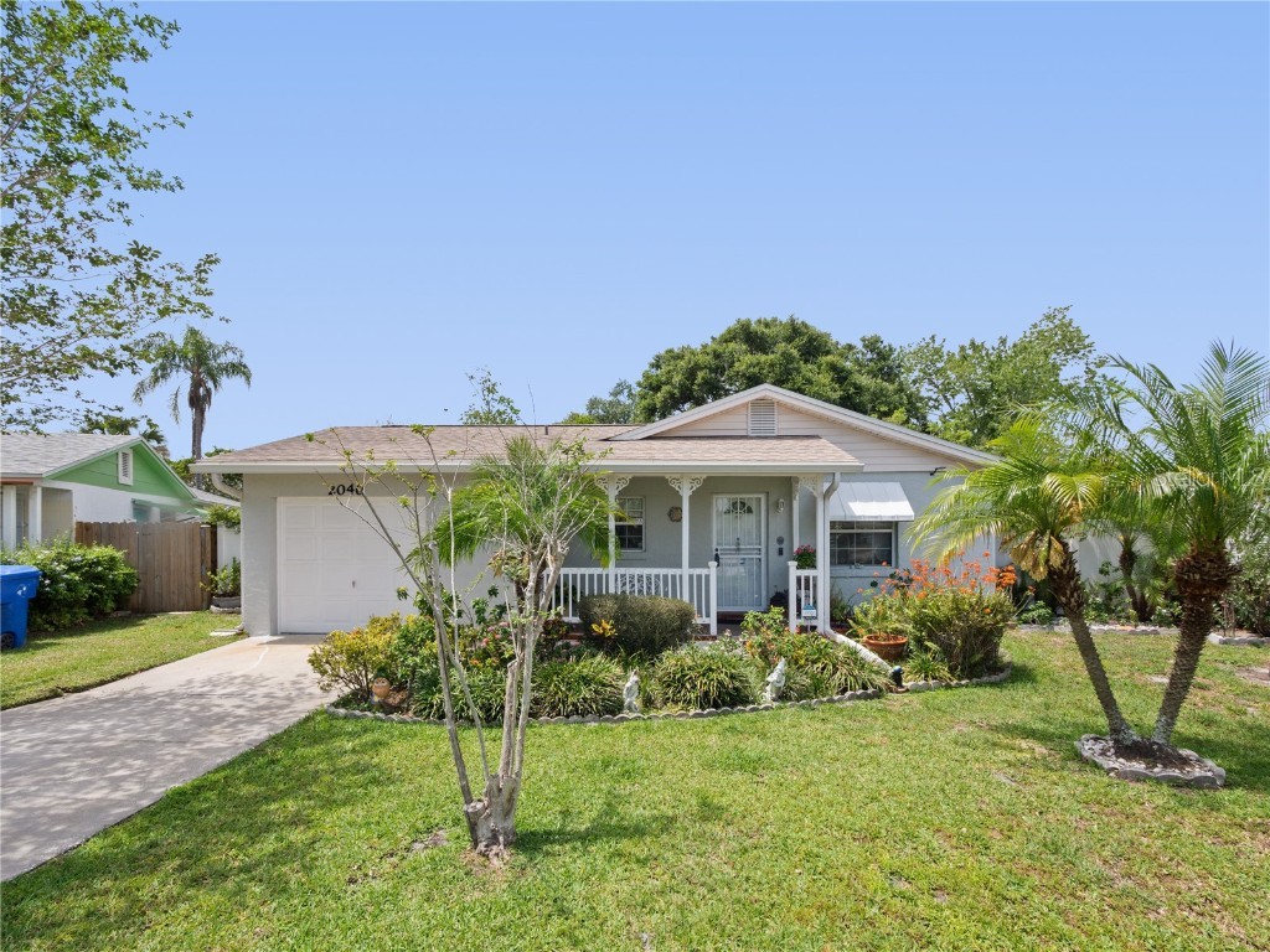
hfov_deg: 102.1
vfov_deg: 85.7
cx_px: 635
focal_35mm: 14
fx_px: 514
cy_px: 476
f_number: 7.1
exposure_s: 1/320
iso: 200
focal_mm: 7
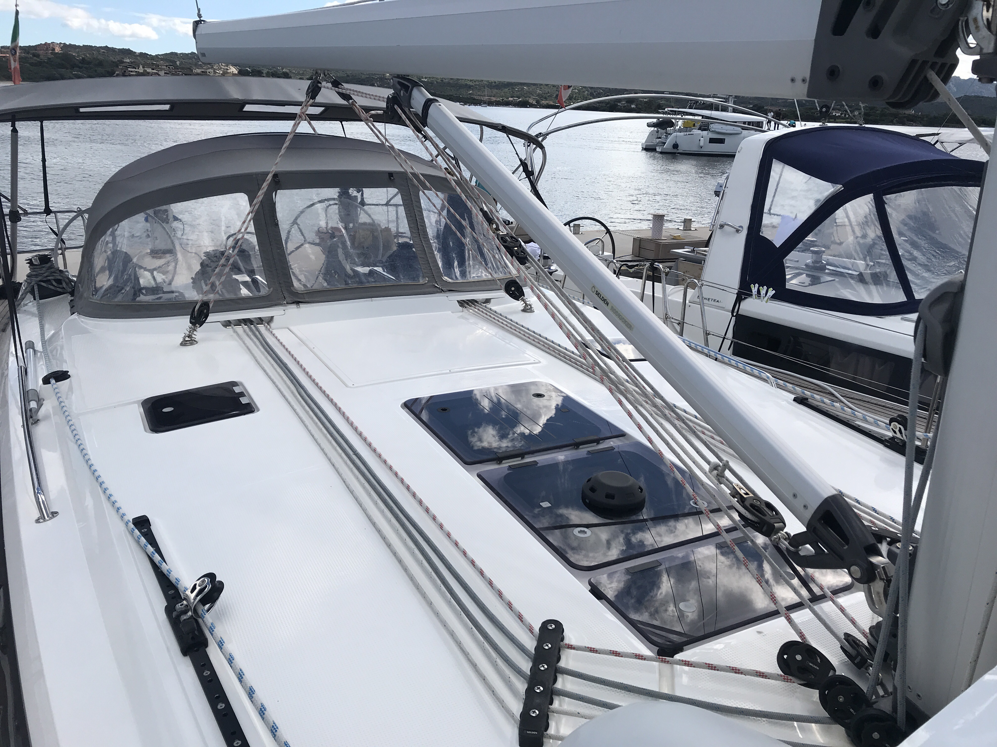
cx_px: 498
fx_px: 806
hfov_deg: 63.4
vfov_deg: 49.7
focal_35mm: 28
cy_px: 374
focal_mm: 3.99
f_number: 1.8
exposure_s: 1/2591
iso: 20
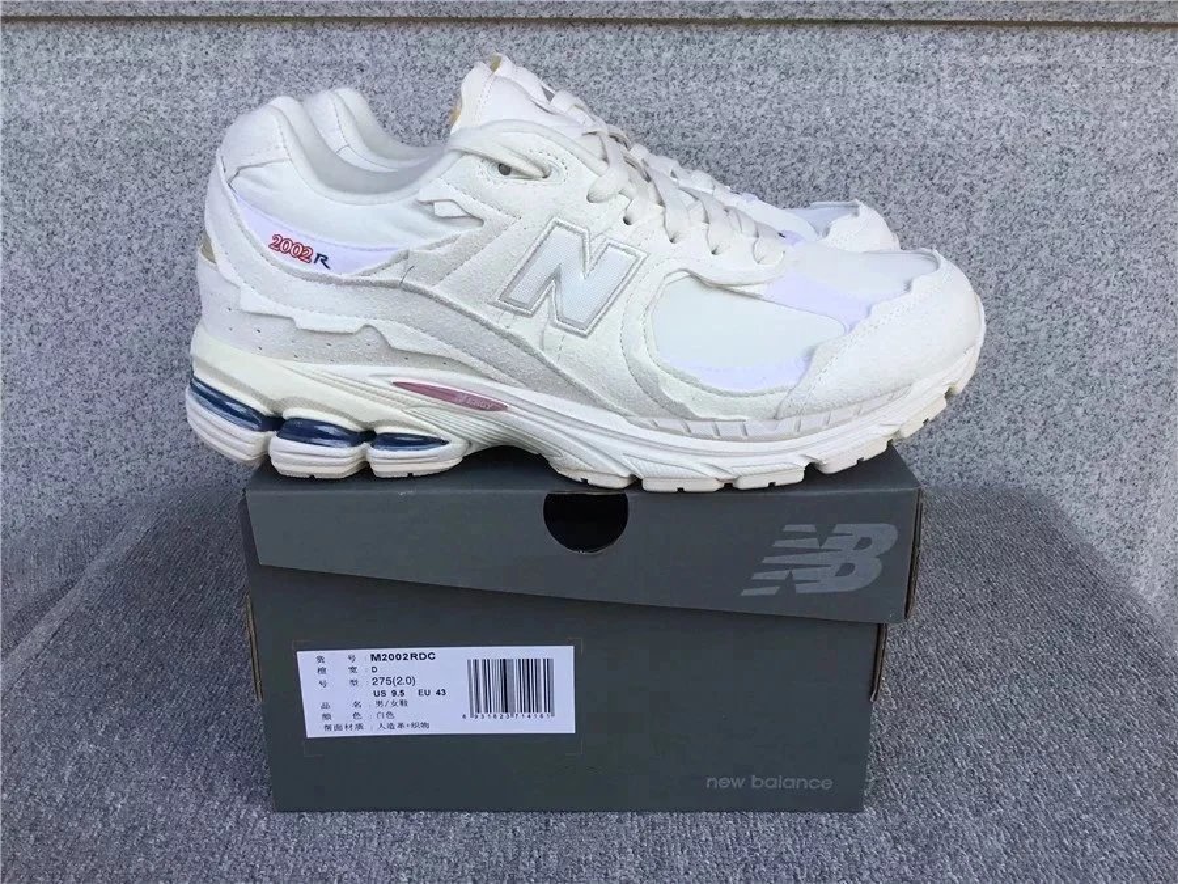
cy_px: 442
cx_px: 589
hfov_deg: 58.4
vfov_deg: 45.4
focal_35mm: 31
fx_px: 1055
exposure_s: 1/392
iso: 25
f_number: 2.4
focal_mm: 3.3
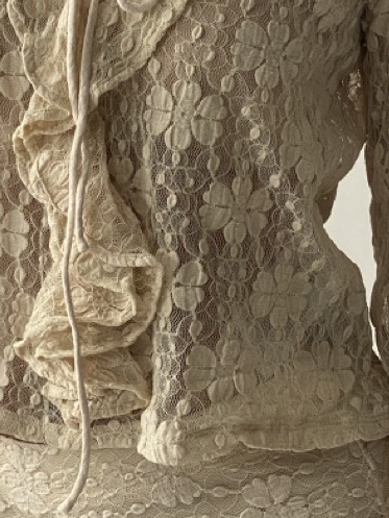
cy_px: 263
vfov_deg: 14.7
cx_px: 205
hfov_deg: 11.1
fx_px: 2007
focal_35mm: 134
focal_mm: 6
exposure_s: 1/100
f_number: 2
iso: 64
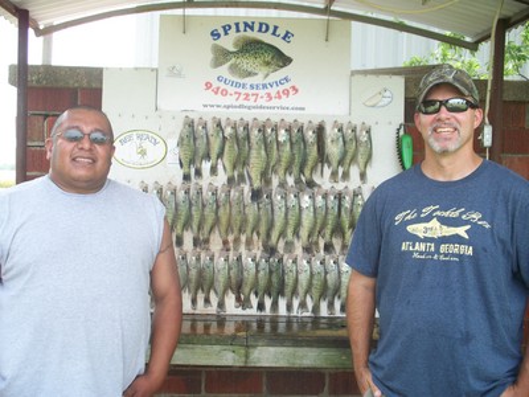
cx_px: 264
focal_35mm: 47
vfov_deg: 30.9
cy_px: 198
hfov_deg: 40.4
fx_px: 718
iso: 64
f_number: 2.9
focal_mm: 9.86
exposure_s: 1/125
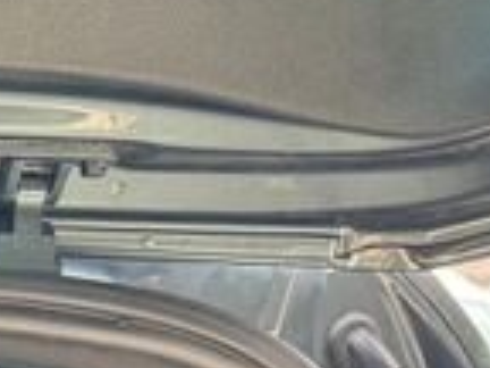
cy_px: 1148
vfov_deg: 7.5
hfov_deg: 9.6
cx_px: -871
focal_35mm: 171
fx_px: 2421
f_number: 1.78
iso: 160
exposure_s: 1/121
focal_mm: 6.76
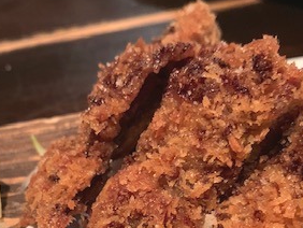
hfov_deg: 32.4
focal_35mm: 59
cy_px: 212
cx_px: 105
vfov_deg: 24.1
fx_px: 517
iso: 640
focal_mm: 4.25
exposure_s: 1/20
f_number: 1.8
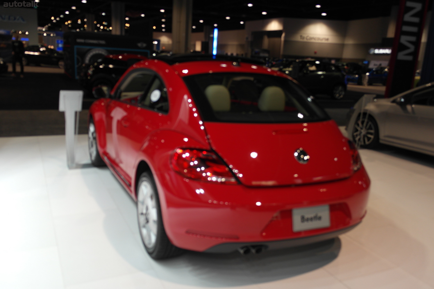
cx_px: 217
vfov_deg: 43.6
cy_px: 144
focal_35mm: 30
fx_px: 362
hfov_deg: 61.9
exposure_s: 1/80
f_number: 3.5
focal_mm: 20
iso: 200
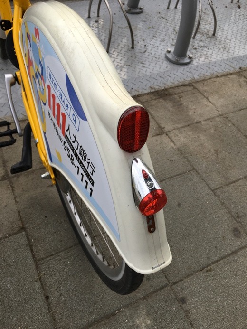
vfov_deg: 61.7
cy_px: 164
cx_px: 124
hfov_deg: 48.2
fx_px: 276
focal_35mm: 29
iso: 25
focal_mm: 4.15
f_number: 2.2
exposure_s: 1/574
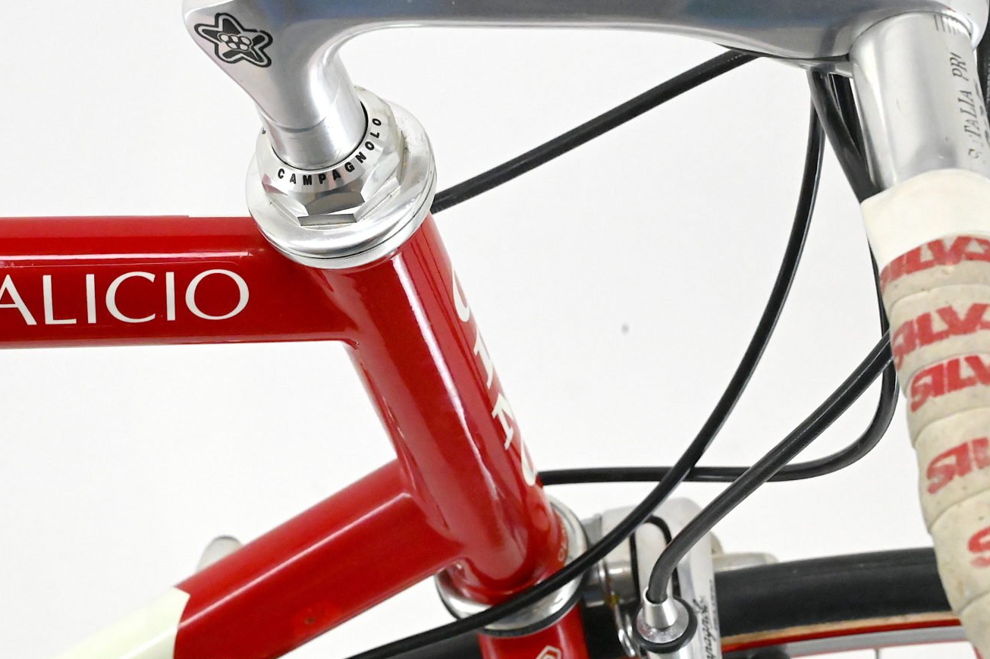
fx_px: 2831
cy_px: 358
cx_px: 428
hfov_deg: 19.8
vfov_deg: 13.3
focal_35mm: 103
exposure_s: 1/500
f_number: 14
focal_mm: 70
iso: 16000
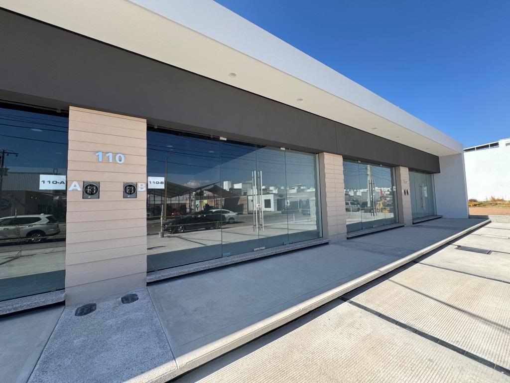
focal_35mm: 14
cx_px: 255
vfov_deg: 85.7
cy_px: 192
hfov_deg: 102.1
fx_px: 206
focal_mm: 2.22
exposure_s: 1/657
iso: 50
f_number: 2.2
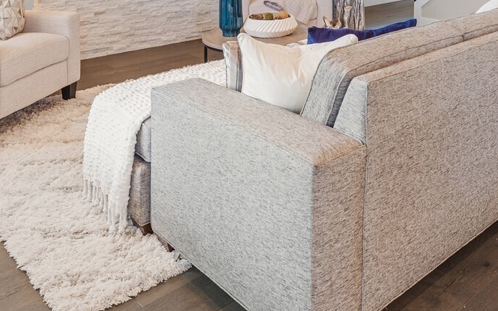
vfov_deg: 27.6
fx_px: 543
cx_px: 353
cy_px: -73
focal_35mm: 40
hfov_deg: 48.0
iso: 100
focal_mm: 16
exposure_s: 1.3
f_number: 8
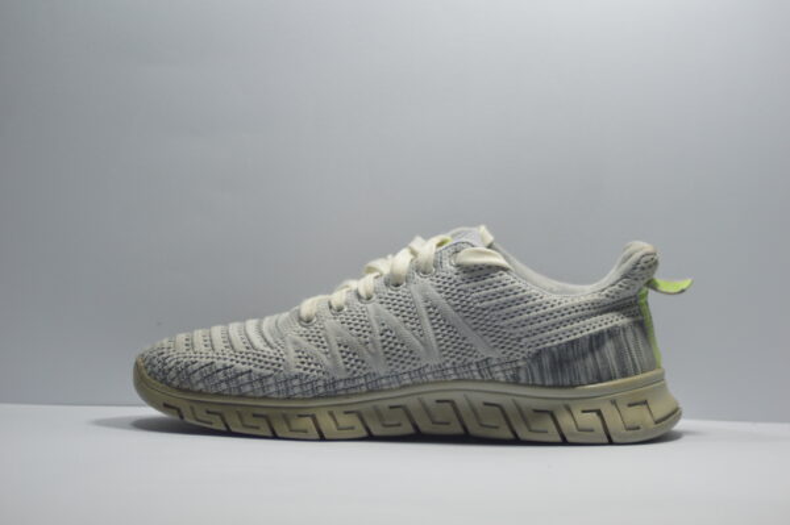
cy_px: 262
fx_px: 4440
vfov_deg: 6.8
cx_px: 395
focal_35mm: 202
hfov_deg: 10.2
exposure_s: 1/125
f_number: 4.2
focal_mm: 135
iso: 400
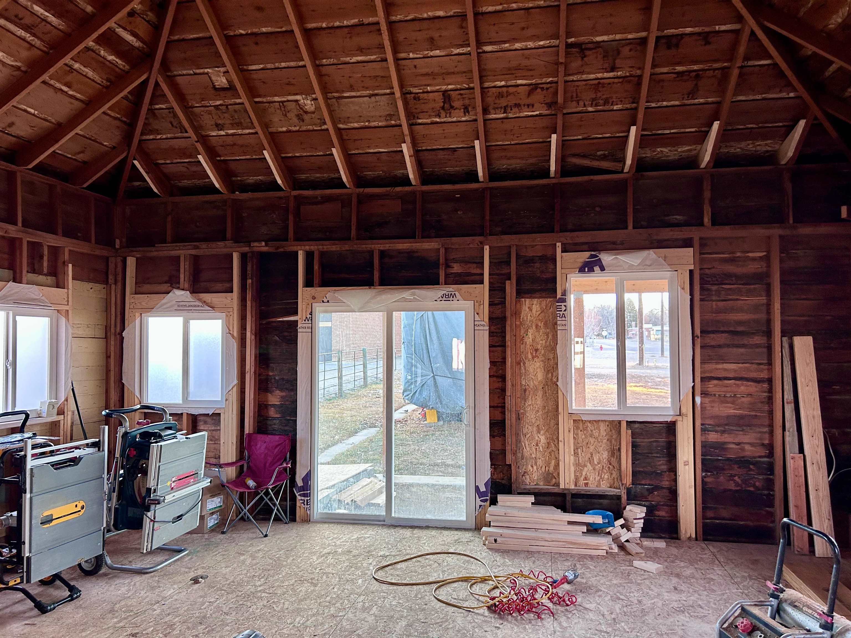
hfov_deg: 67.3
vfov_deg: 53.1
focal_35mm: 26
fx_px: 639
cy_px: 319
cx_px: 426
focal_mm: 5.7
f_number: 1.5
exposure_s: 1/77
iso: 125
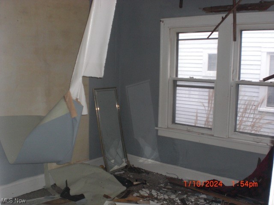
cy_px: 102
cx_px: 137
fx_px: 301
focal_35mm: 38
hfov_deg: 49.0
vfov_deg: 37.7
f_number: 3.1
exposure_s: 1/60
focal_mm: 6.3
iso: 200
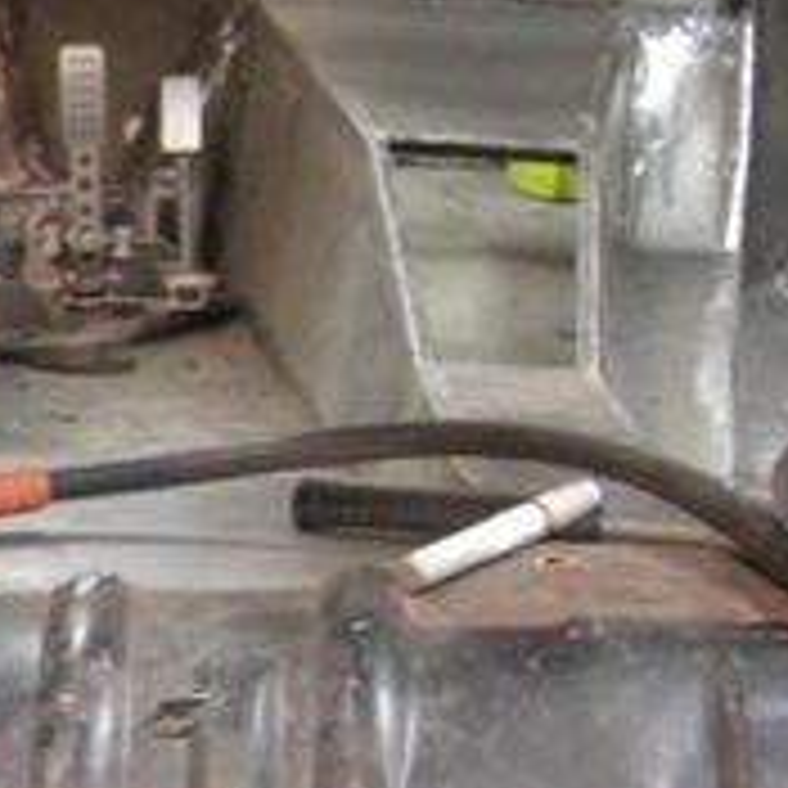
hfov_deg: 13.2
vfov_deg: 14.2
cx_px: -491
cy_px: 500
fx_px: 3168
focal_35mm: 123
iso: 800
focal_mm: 7.9
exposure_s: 1/13
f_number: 2.8
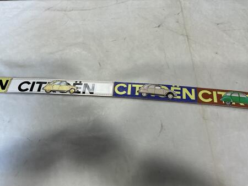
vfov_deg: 48.3
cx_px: 124
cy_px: 93
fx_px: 208
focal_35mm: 29
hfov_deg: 61.6
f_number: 1.8
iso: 50
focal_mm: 3
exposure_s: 1/100
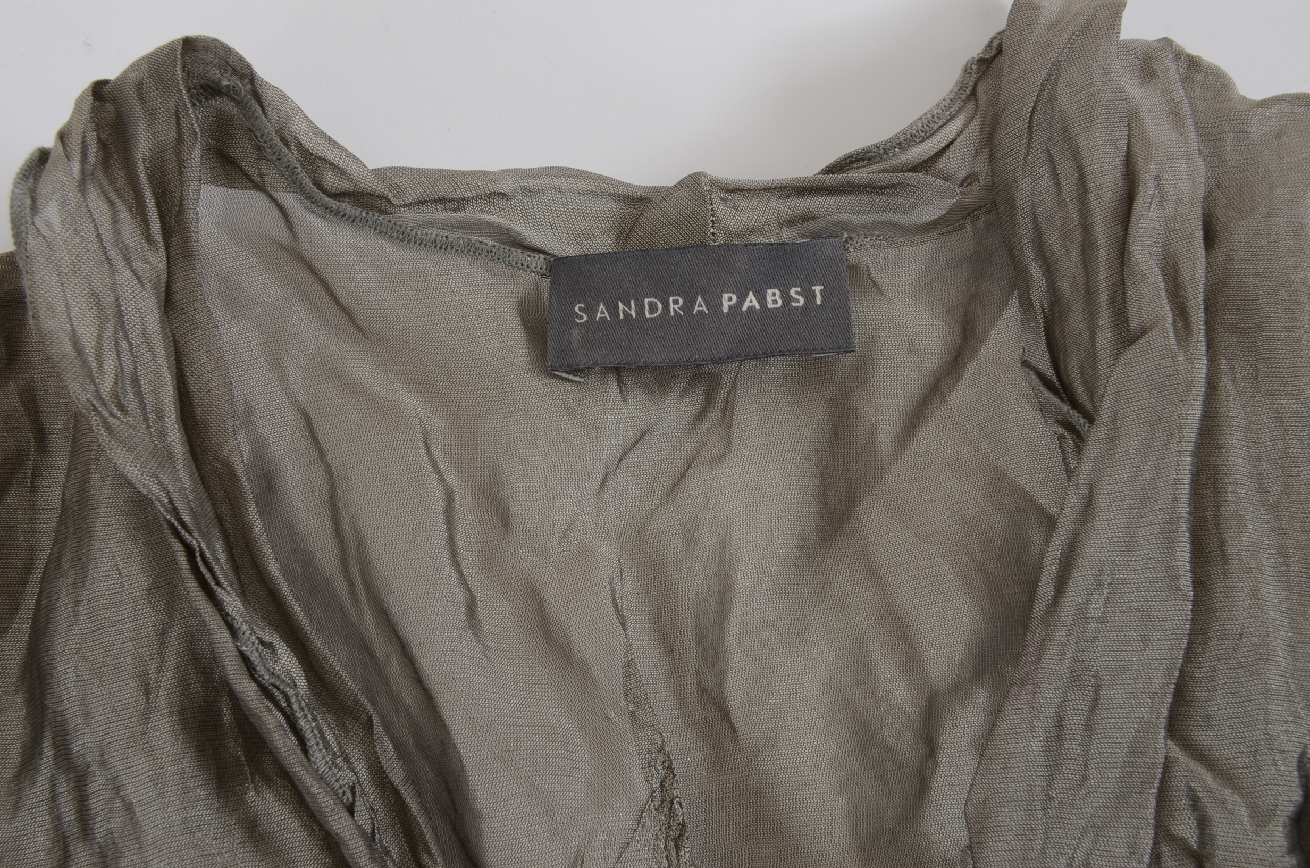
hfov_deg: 35.1
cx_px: 655
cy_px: 434
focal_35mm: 57
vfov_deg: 23.7
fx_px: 2070
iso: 200
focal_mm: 38
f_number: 14
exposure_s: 1/125
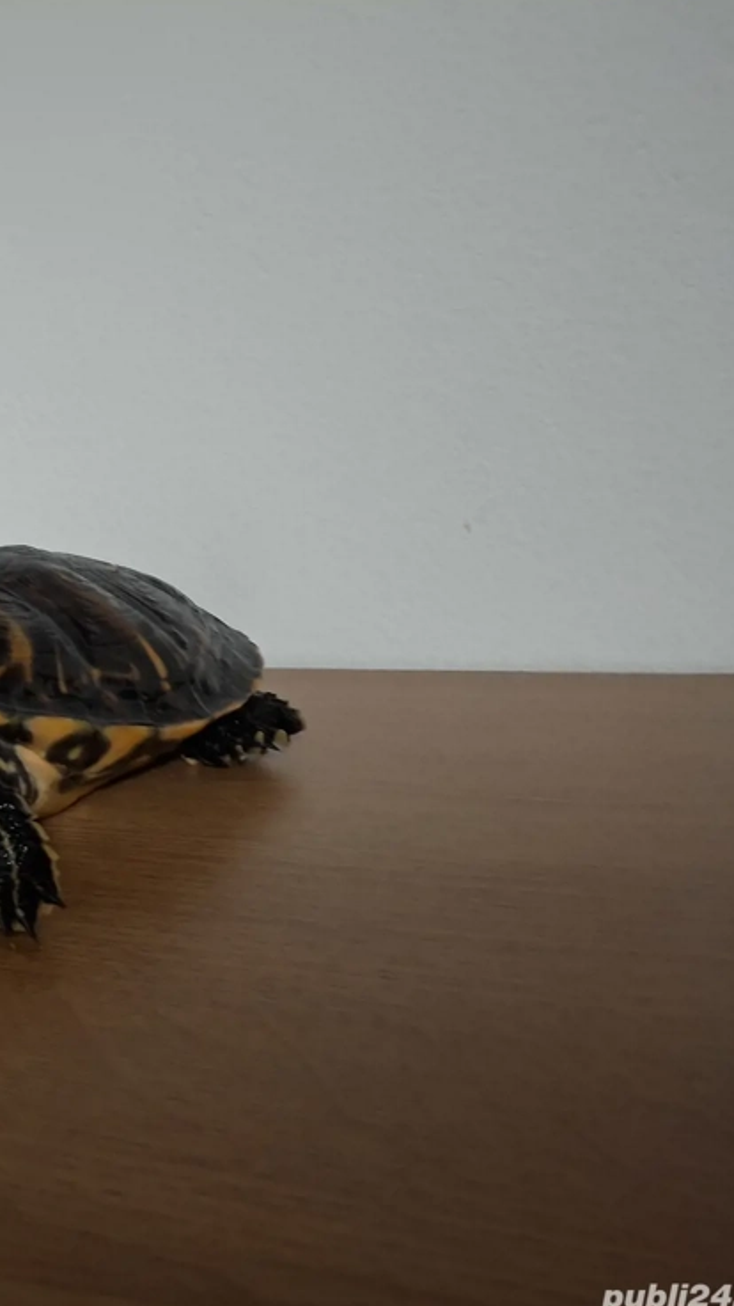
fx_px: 1280
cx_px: -99
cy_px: 657
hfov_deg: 28.6
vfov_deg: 54.0
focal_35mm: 37
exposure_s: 1/25
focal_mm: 4.69
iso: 320
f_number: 1.8
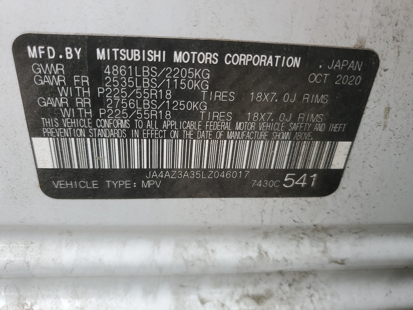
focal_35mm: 26
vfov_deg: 53.1
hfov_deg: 67.3
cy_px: 155
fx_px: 310
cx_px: 206
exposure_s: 1/120
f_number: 1.5
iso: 76
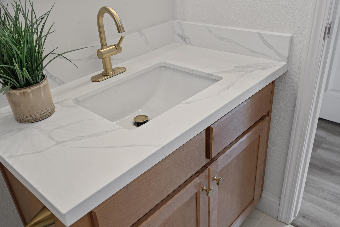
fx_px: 302
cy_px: 114
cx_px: 169
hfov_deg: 58.7
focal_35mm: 32
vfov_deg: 41.1
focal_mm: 30
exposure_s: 1/8
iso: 160
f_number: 8
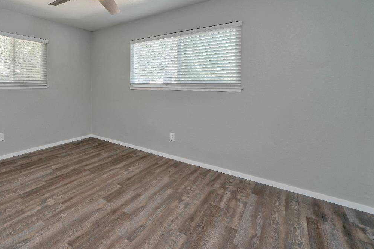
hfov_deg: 85.7
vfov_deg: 65.4
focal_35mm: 18
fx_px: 187
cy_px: 81
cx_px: 115
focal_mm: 12
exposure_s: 1/13
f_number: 6.3
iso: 320
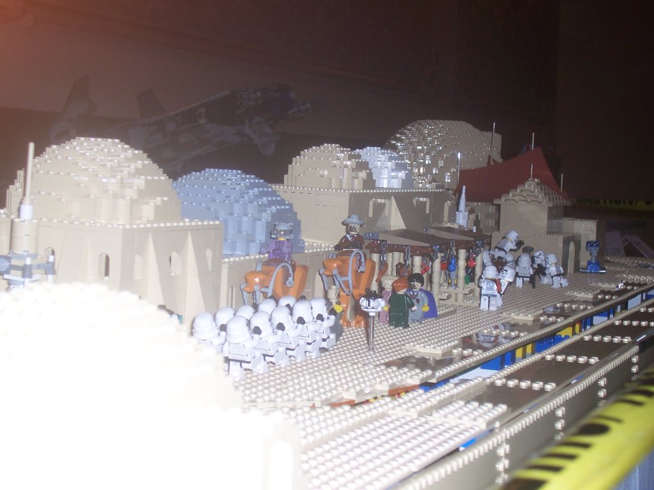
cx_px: 327
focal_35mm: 66
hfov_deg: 29.4
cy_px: 245
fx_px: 1247
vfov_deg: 22.3
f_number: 4
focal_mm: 10.8
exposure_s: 1/90
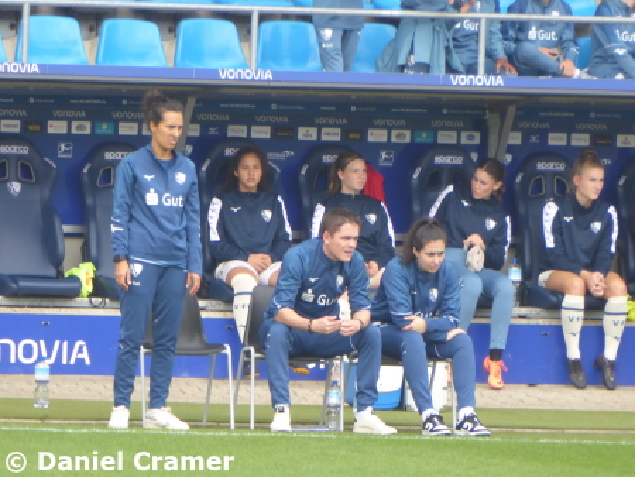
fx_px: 19143
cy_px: 238
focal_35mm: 1043
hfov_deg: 1.9
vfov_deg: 1.4
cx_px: 318
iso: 250
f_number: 6.4
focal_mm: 129
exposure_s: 1/125
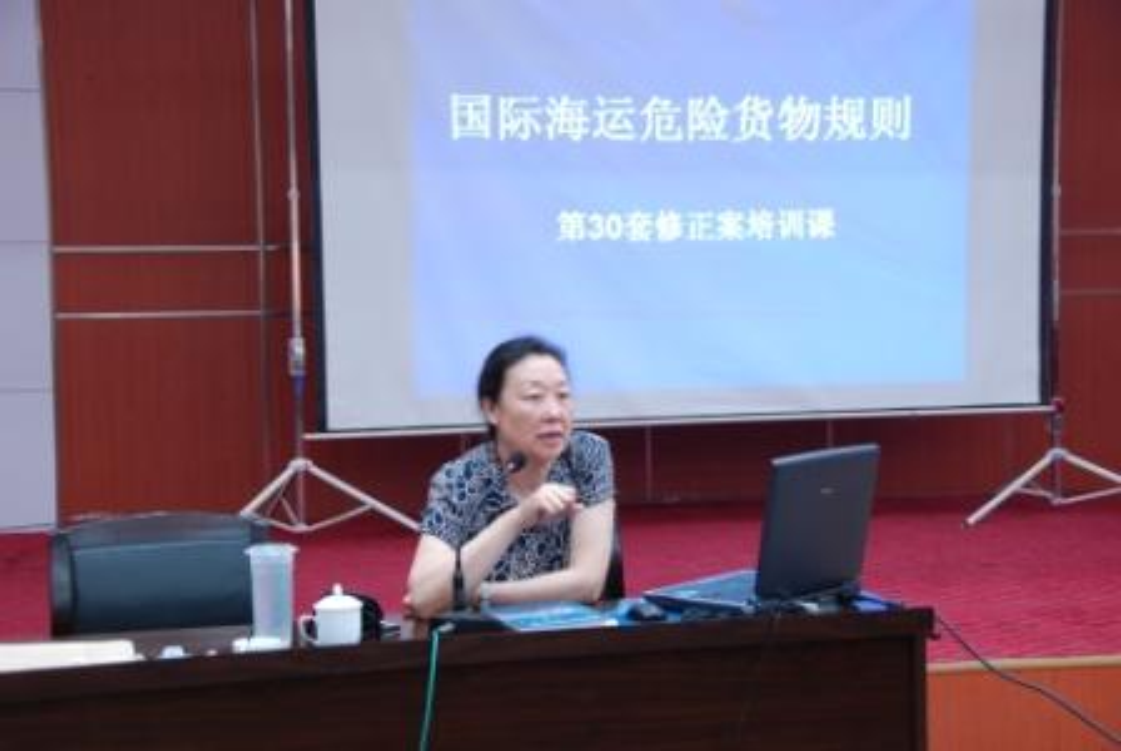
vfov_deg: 20.7
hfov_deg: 30.5
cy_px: 376
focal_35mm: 66
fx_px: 2058
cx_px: 560
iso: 200
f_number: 5.6
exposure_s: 1/2.5
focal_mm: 44
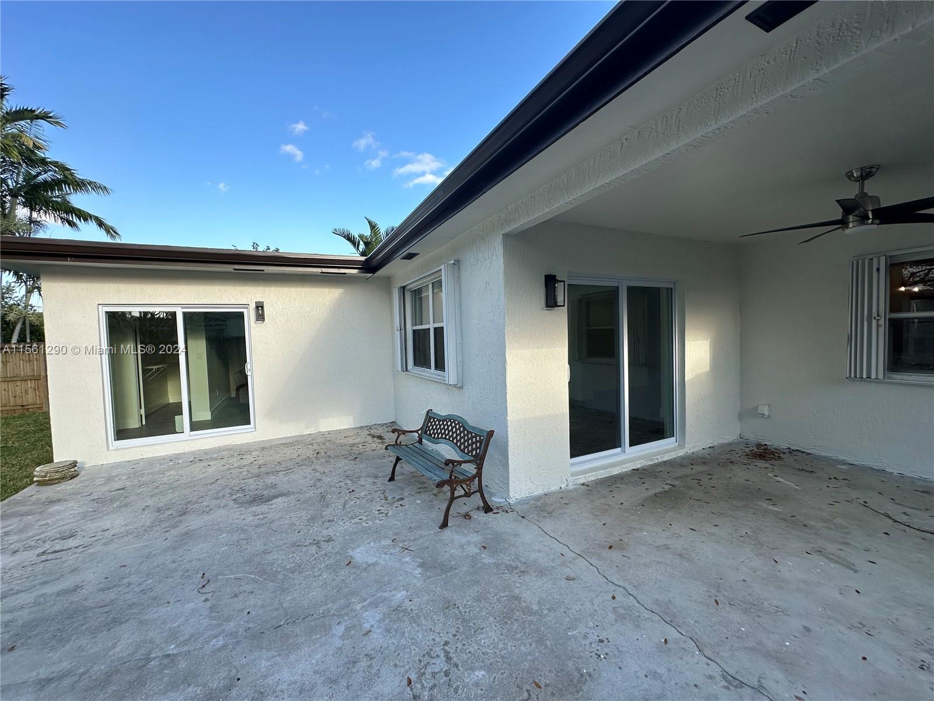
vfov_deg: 85.7
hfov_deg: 102.1
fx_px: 378
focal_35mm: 14
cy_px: 350
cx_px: 467
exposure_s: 1/581
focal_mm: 2.22
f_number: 2.2
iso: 40
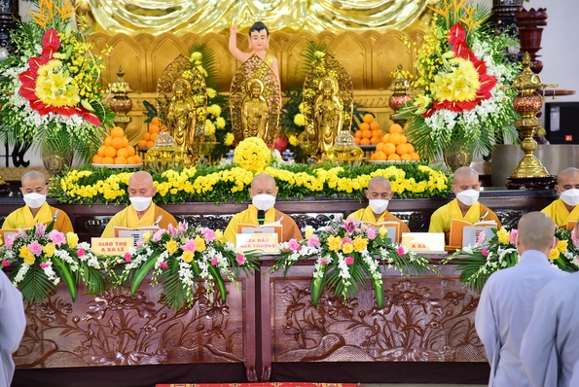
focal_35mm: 131
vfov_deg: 10.5
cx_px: 271
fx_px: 2109
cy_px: 194
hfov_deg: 15.6
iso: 800
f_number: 4
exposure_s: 1/40
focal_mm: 120
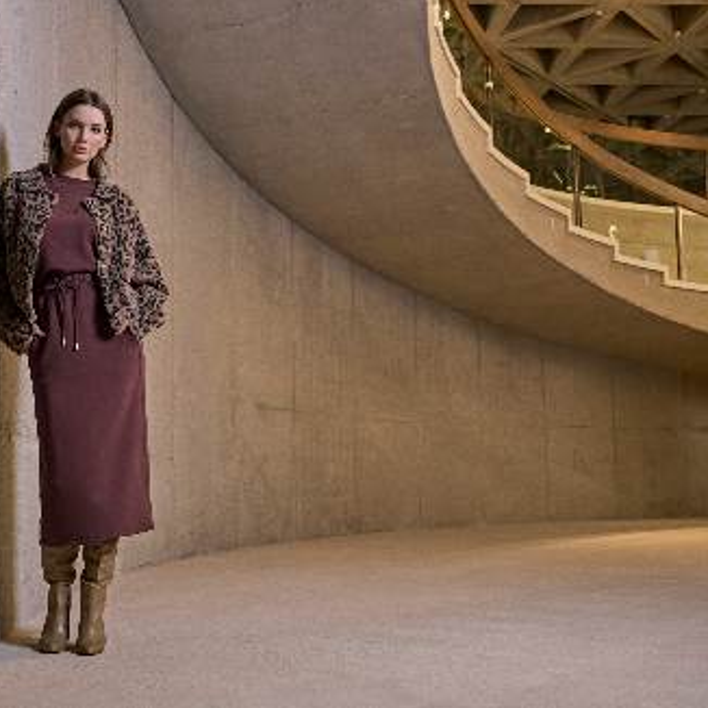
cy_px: 355
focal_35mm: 44
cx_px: 248
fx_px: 1010
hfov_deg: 38.3
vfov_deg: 38.6
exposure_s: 1/160
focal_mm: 33.5
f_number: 4
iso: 800
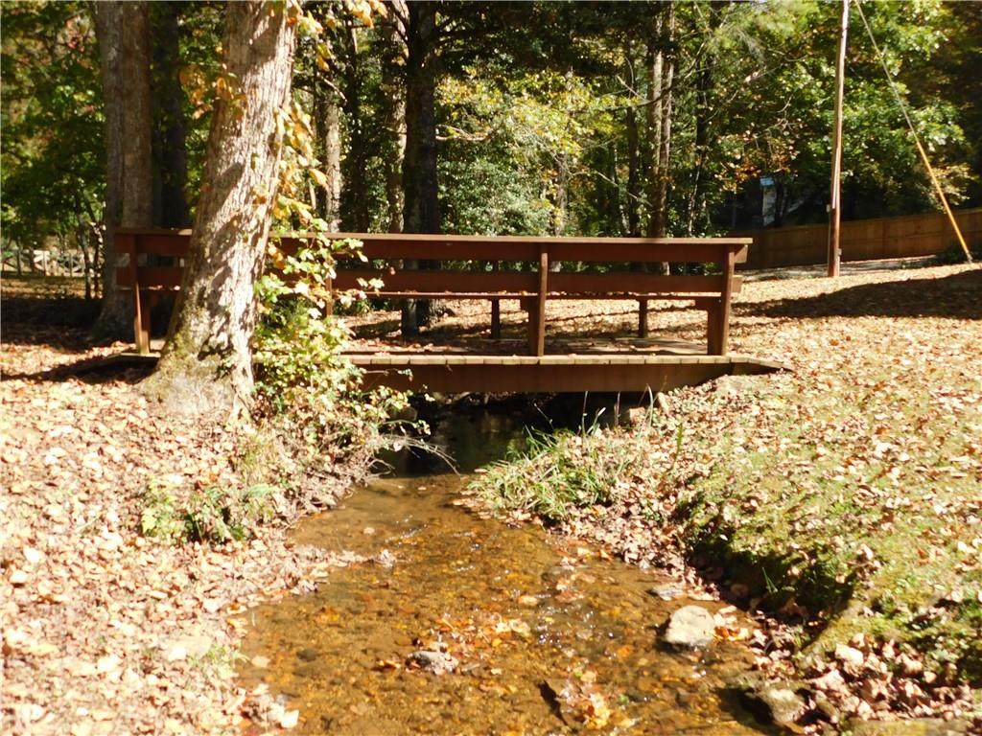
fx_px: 1021
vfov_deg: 39.7
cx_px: 491
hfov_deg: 51.4
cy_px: 368
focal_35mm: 36
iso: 125
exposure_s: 1/250
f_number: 3.5
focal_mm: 6.3
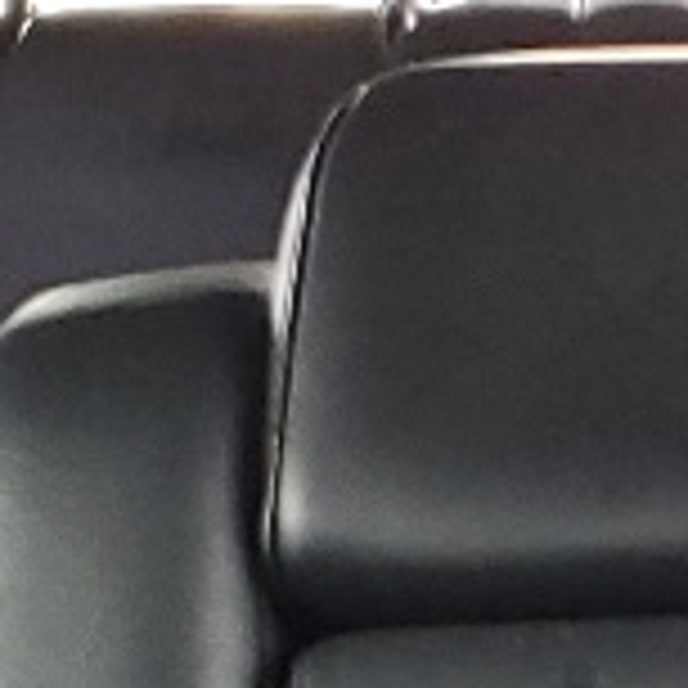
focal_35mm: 241
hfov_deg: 7.2
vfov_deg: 7.2
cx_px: 940
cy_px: 769
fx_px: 5419
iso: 123
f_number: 1.5
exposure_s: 1/60.2
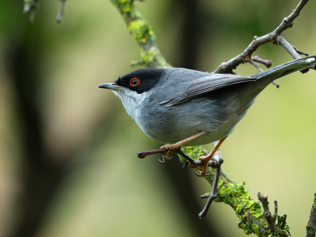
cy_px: 118
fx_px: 5642
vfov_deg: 2.4
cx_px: 172
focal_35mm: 618
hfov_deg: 3.2
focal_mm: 380
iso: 900
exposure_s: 1/125
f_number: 5.6
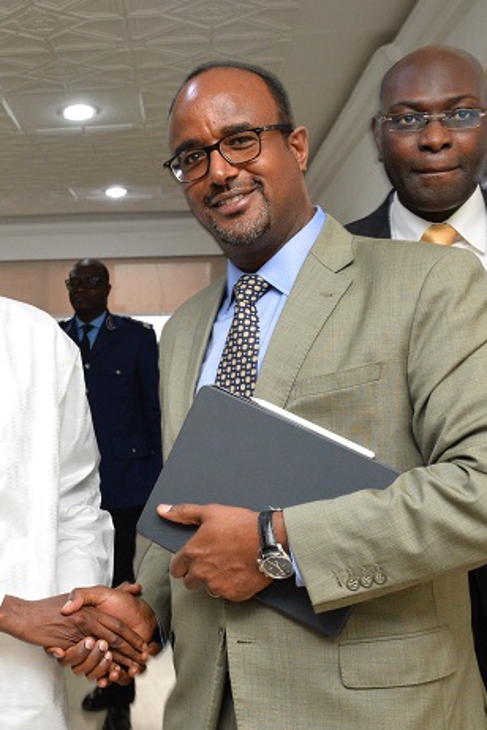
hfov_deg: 24.2
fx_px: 1075
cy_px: 364
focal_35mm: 53
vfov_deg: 37.5
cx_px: -14
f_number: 8
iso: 4000
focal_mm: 35
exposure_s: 1/100
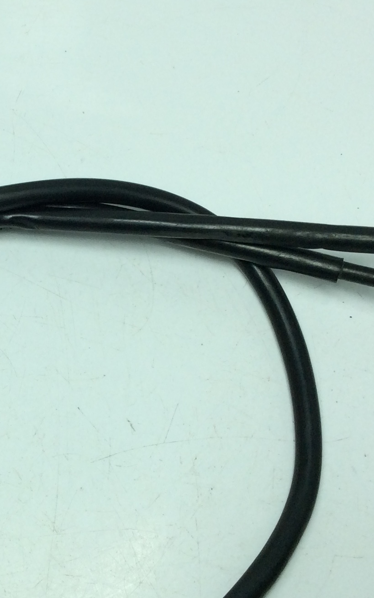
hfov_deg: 18.9
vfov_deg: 30.6
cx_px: 4
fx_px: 1092
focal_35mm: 67
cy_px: 325
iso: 32
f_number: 2.4
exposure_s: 1/566
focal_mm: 3.3
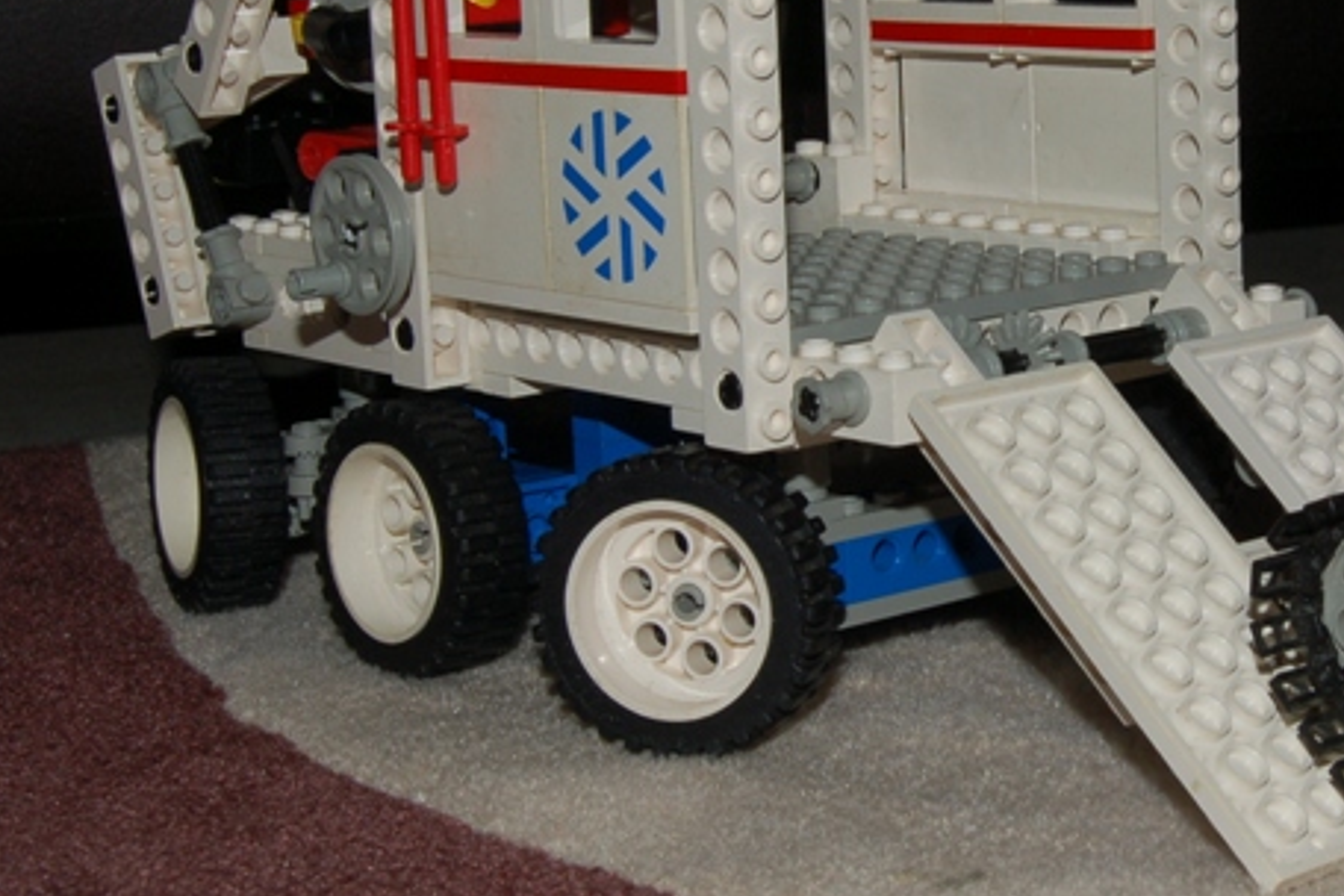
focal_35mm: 83
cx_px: 1055
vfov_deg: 16.4
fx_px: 3098
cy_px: 324
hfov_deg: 24.1
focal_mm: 28
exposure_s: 1/60
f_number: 16
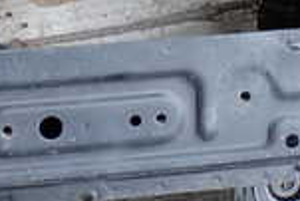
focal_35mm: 157
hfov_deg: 12.9
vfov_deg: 8.7
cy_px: -2
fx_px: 1310
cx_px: 4
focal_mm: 6.83
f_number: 3.5
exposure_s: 1/100
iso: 100
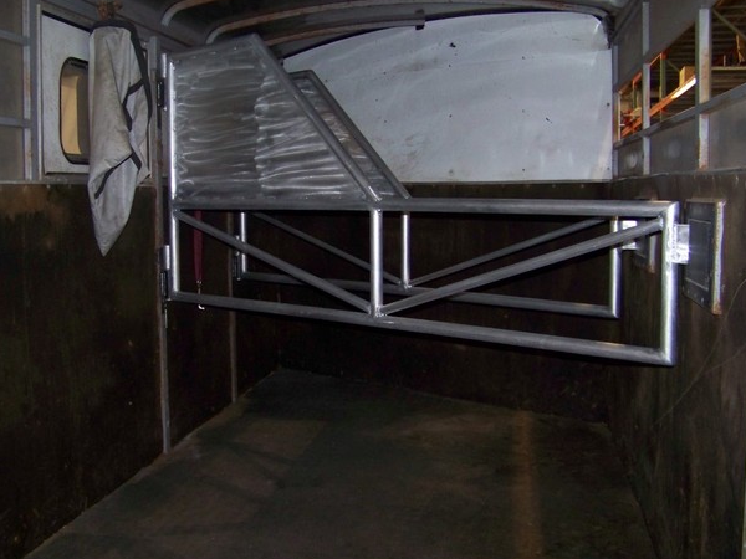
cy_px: 286
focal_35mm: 42
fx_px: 905
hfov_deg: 44.8
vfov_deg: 34.3
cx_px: 351
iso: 200
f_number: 2.8
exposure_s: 1/30
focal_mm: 5.85
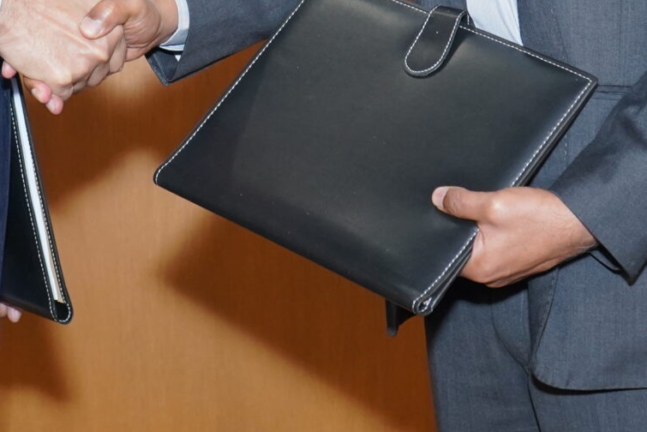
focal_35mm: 139
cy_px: -164
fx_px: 2499
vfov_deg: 9.7
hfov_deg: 14.7
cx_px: 173
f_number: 4.5
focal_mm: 41
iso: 1600
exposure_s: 1/200
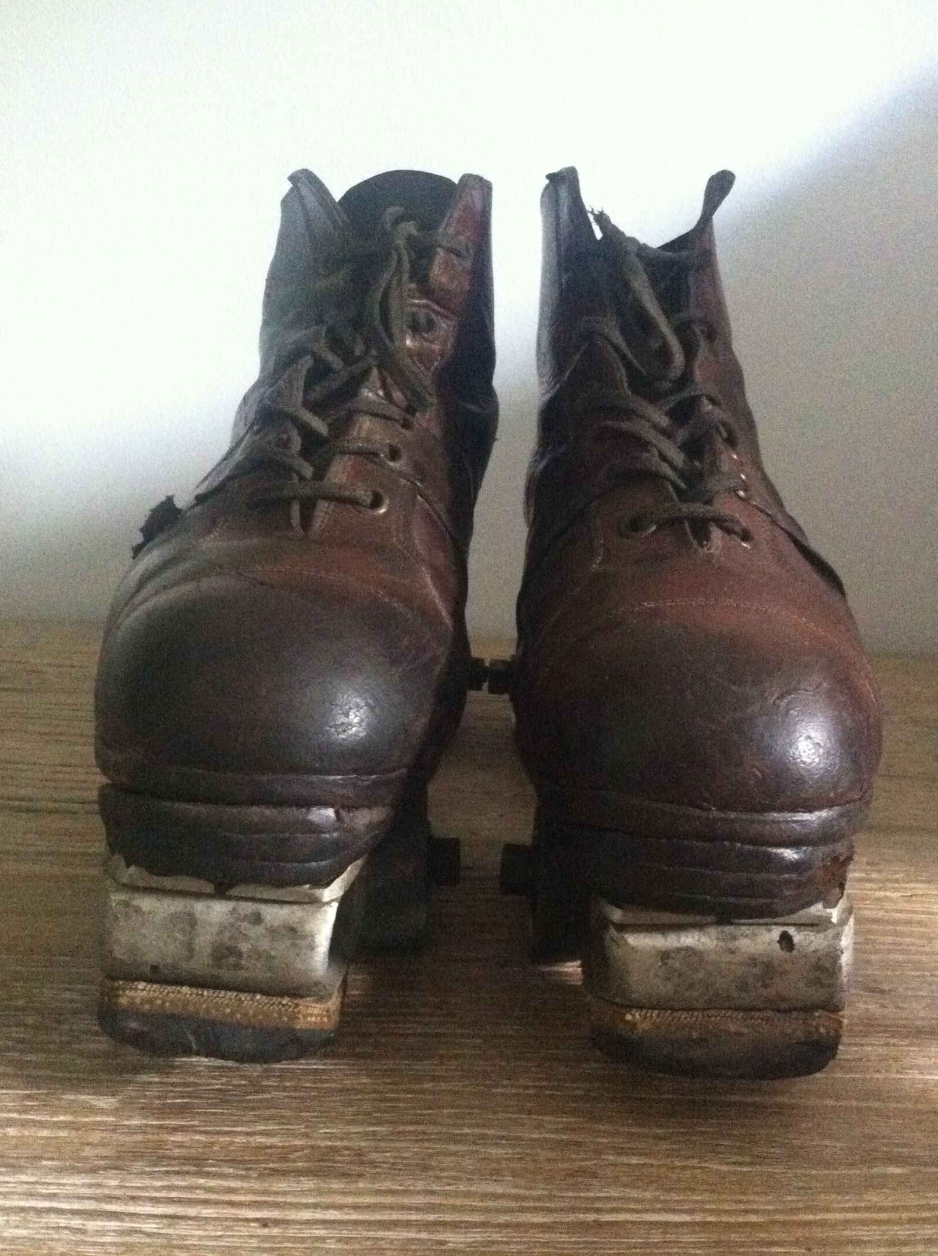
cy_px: 633
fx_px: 1522
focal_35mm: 42
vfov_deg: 44.9
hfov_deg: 34.3
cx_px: 463
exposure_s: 1/15
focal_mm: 3.85
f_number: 2.8
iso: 1000
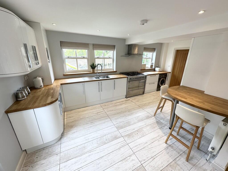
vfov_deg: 85.7
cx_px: 114
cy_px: 86
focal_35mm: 14
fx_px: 92
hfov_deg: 102.1
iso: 64
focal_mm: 2.22
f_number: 2.2
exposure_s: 1/100
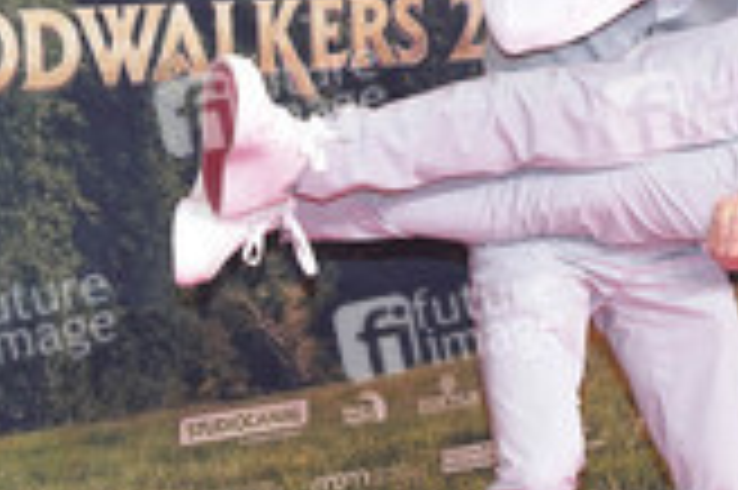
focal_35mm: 140
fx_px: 2867
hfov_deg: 14.4
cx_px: 781
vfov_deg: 9.8
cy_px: 216
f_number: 5
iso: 1250
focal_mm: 51
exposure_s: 1/200
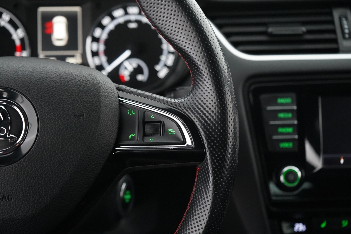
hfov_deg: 35.1
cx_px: 176
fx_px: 556
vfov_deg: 23.8
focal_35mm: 57
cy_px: 117
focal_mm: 57
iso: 10000
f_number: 5
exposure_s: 1/50
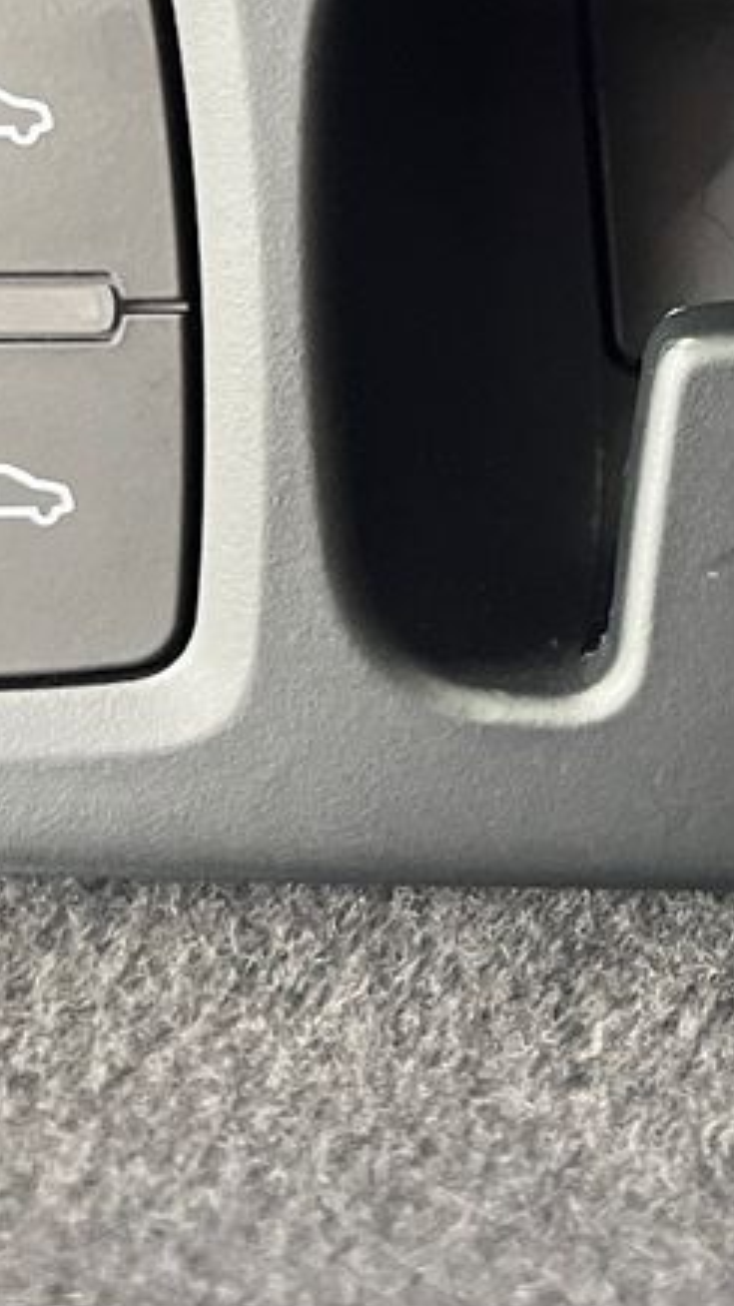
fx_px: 2701
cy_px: 291
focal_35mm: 78
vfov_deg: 26.7
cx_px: 821
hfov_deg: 15.1
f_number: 1.5
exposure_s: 1/25
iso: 800
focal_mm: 5.7
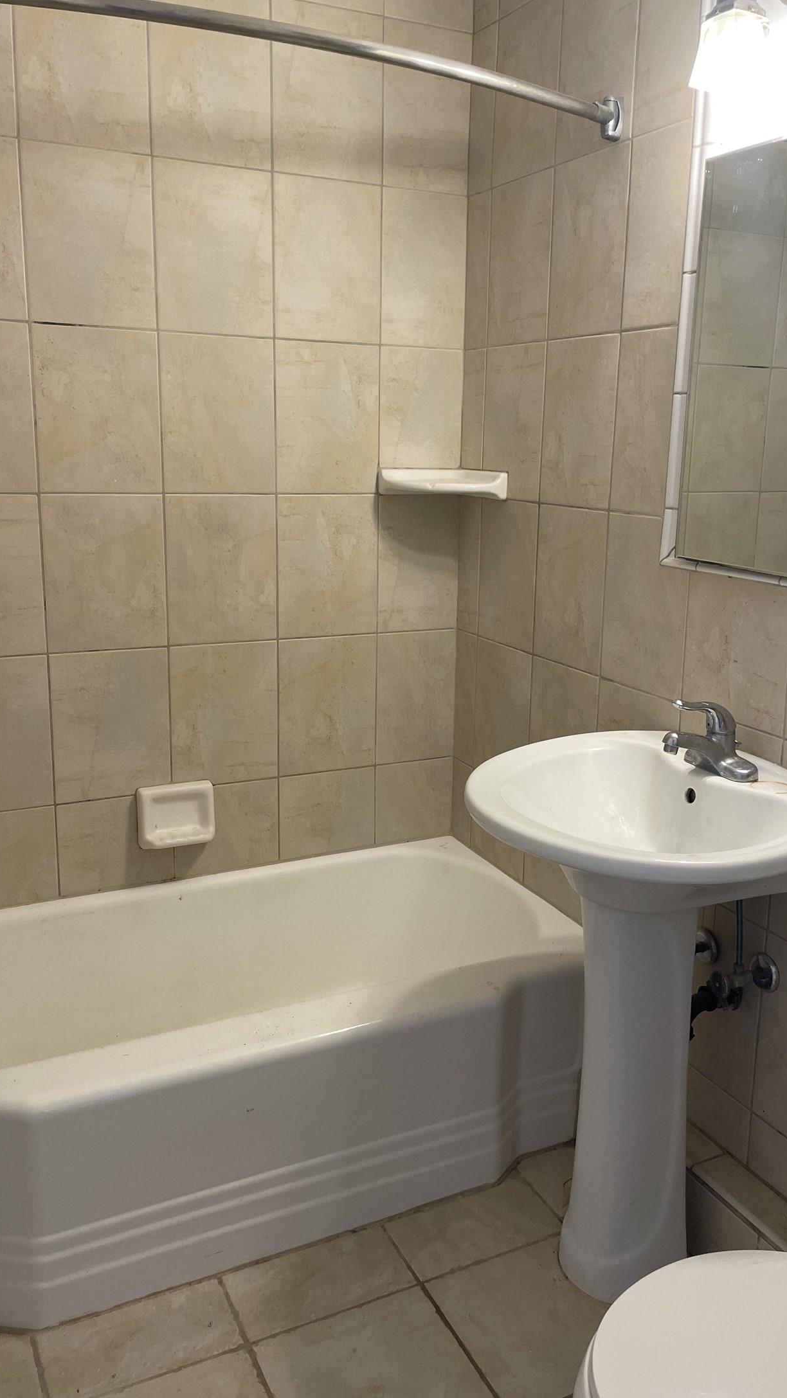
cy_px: 678
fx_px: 1113
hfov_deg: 38.9
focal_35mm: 30
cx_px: 424
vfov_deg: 64.3
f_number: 1.6
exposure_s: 1/60
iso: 80
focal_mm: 4.2
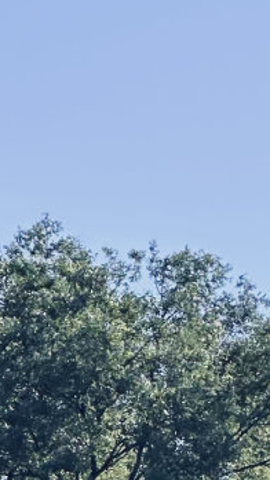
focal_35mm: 385
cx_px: 621
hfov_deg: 3.1
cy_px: 524
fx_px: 4906
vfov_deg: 5.6
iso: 32
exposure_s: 1/694
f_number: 2.8
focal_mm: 9
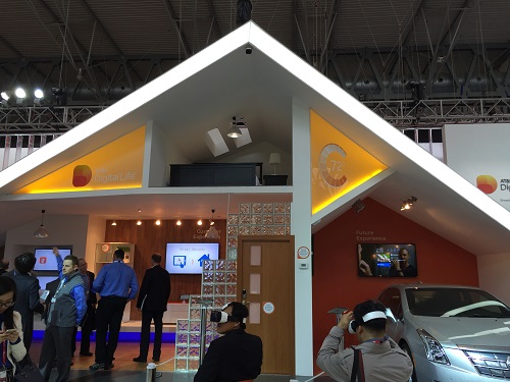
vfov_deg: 48.2
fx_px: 427
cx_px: 255
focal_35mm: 29
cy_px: 191
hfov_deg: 61.7
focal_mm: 4.15
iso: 40
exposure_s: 1/50
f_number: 2.2
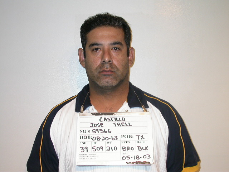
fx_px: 370
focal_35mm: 56
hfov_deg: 34.3
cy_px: 86
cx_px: 114
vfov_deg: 26.1
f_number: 3
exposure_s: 1/60.3
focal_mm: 11.6
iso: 100
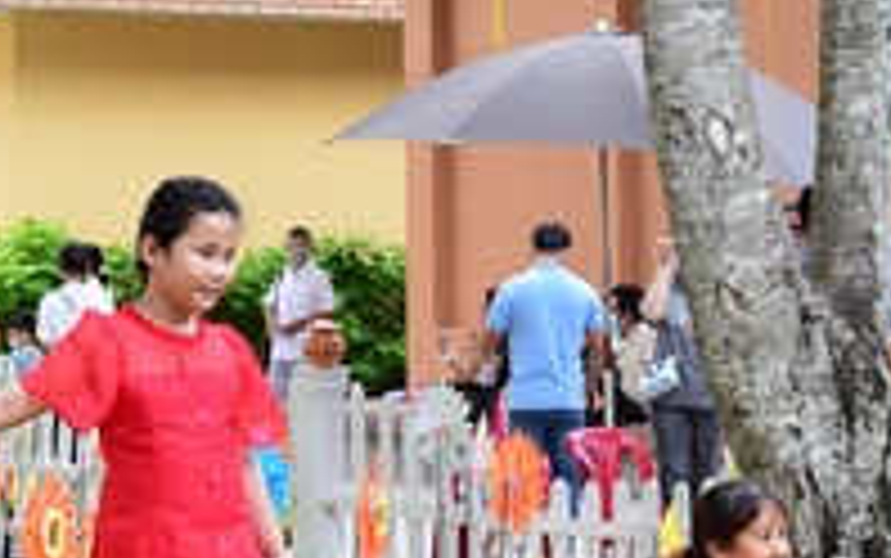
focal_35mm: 154
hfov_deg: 13.6
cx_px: 572
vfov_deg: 8.5
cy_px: 144
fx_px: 3742
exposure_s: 1/80
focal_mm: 46
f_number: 6.3
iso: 800
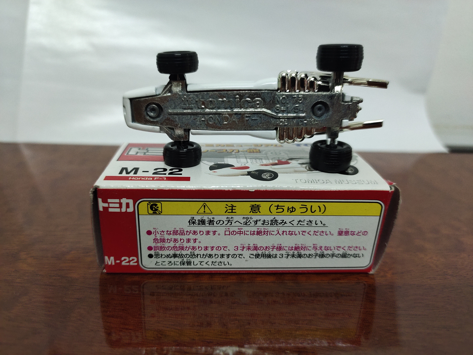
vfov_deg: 53.1
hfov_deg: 67.3
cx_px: 236
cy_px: 178
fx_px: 355
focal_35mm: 26
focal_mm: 4.74
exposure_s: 1/50
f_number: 1.79
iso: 918
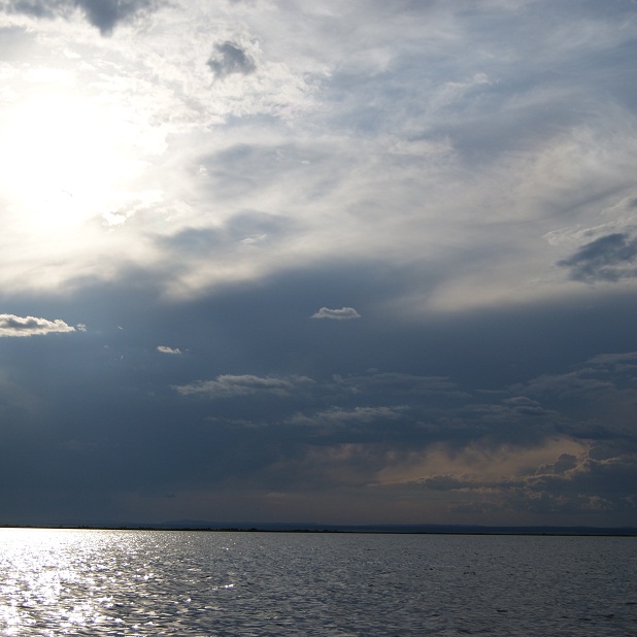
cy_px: 322
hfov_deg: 30.5
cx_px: 342
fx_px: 1166
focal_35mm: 56
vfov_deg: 30.6
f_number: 4.5
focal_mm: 28
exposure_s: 1/4000
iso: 100
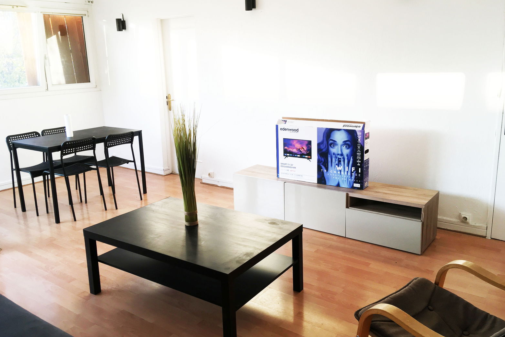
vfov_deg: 42.3
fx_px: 435
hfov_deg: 60.3
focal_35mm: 31
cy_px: 160
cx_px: 248
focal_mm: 4.15
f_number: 2.2
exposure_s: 1/100
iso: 40
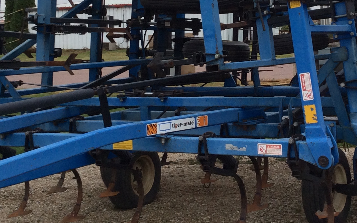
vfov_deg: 17.3
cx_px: 213
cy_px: 15
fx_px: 720
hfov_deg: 27.8
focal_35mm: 74
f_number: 2.4
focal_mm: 3.3
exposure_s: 1/715
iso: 32
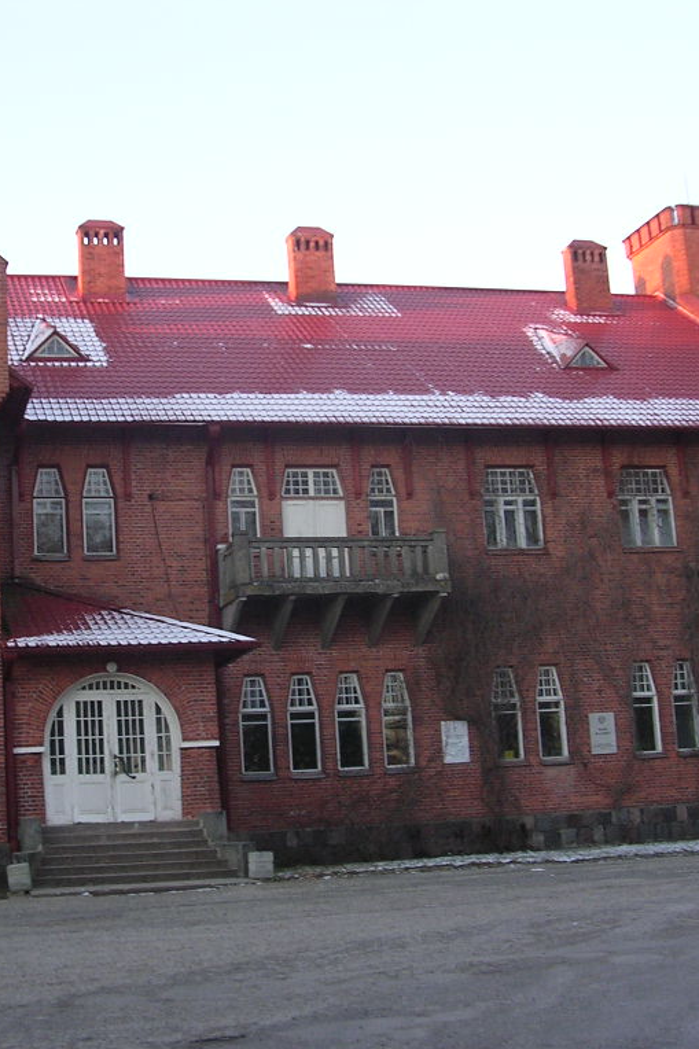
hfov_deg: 25.3
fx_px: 1544
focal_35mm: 53
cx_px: 205
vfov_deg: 37.5
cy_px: 523
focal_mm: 5.8
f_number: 2.8
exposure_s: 1/30
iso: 112
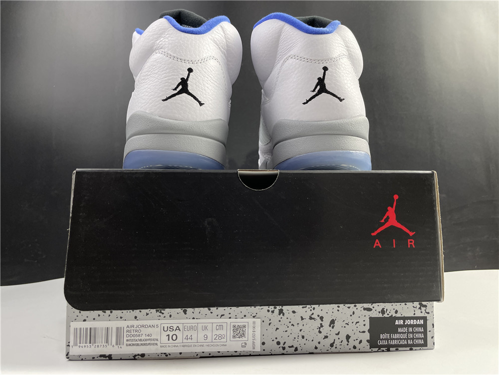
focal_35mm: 26
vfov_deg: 53.1
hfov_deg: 67.3
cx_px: 250
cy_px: 188
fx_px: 375
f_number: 1.6
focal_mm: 4.2
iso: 64
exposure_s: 1/100
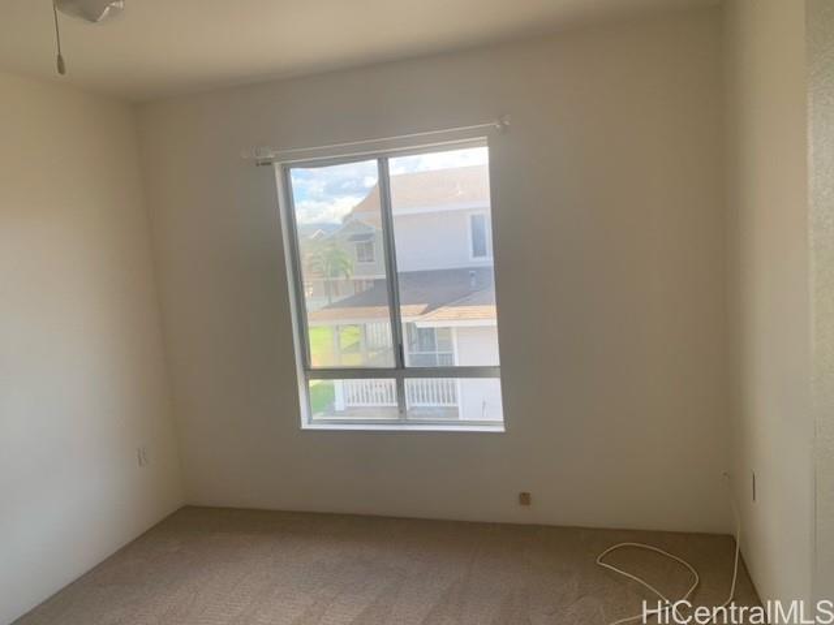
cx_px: 417
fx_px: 626
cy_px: 312
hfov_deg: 67.3
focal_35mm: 26
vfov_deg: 53.1
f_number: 1.8
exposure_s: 1/158
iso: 25
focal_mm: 4.25
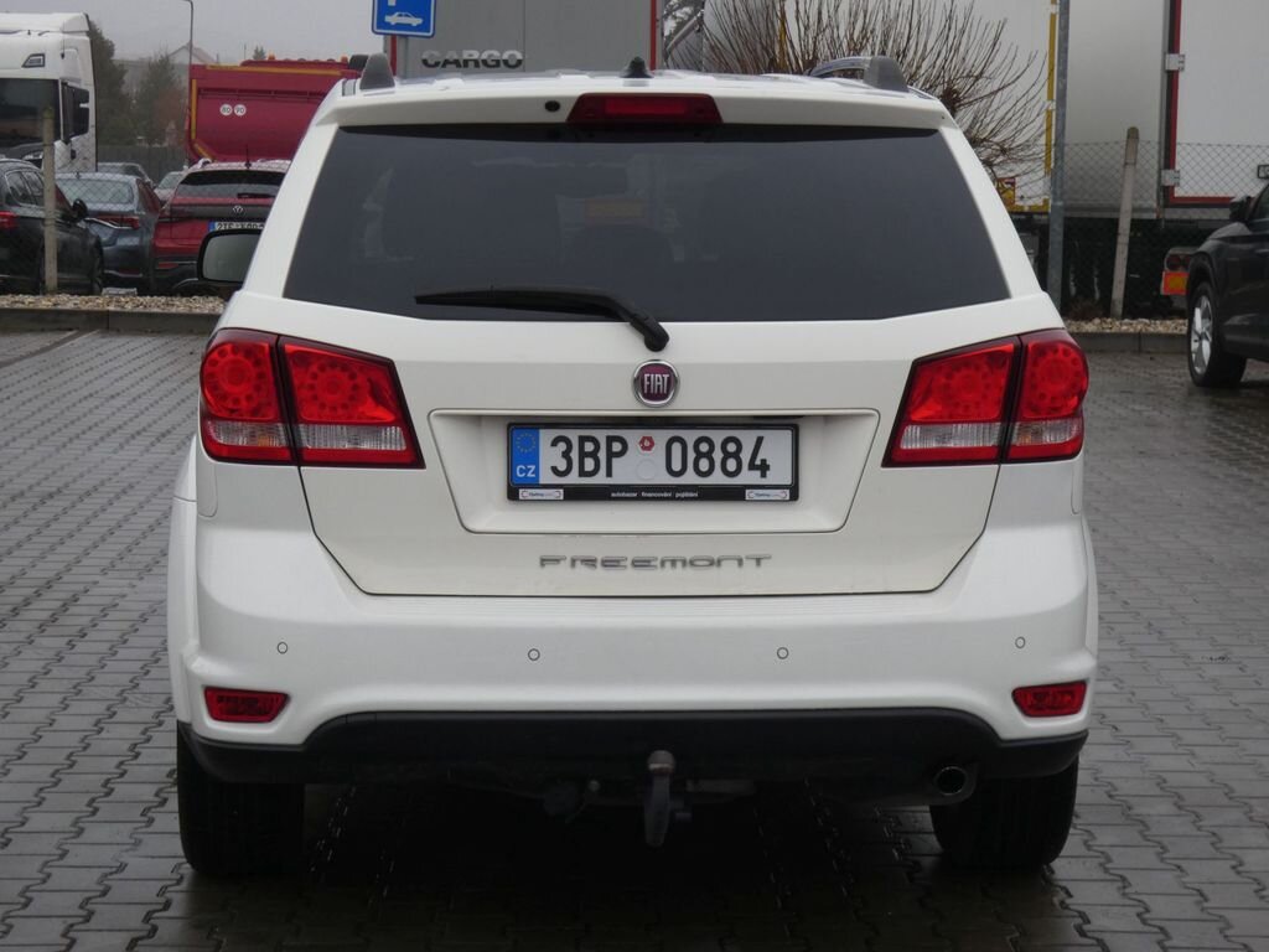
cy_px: 476
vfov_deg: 19.4
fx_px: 2786
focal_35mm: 76
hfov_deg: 25.7
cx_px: 634
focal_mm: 13.7
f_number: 5.6
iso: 100
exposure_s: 1/80
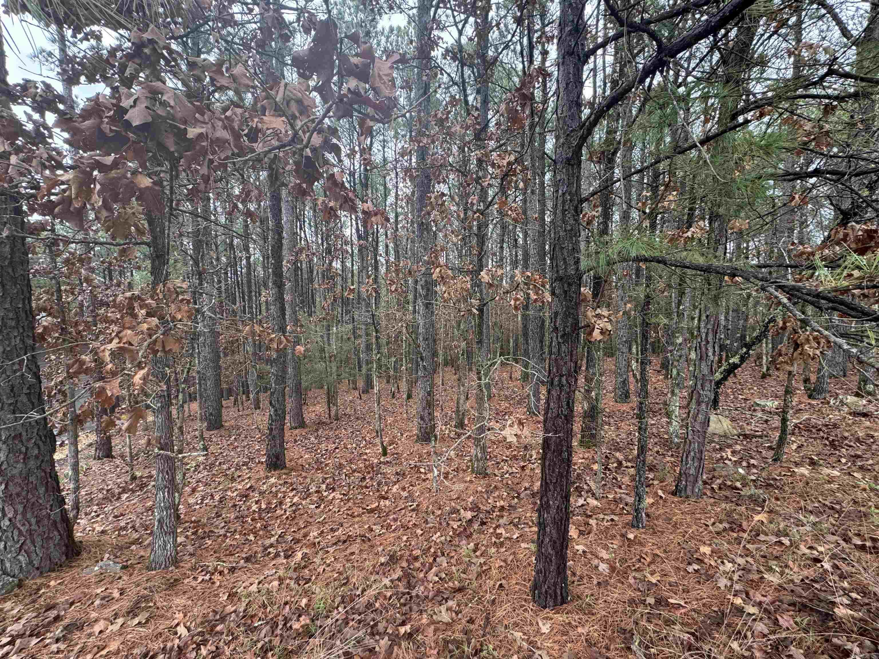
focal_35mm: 14
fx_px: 356
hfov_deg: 102.1
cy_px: 330
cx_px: 440
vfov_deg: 85.7
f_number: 2.2
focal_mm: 2.22
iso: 160
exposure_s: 1/99
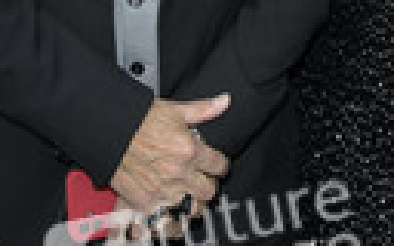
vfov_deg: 11.8
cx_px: 292
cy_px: -206
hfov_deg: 20.2
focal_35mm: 102
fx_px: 1095
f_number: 6.3
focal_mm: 32
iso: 640
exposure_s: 1/250
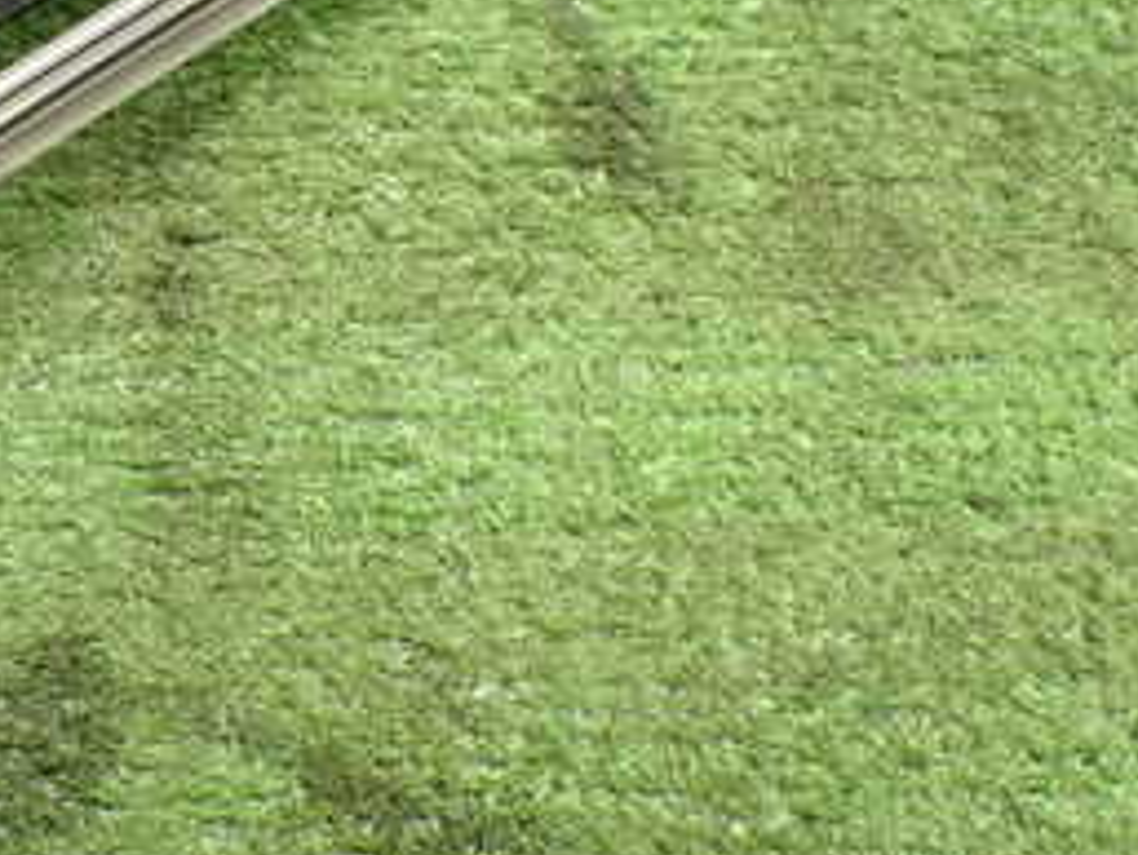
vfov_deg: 20.8
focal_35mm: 70
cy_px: 182
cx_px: 31
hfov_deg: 26.5
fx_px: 2302
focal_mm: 5.4
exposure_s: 1/60
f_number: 2.3
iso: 800
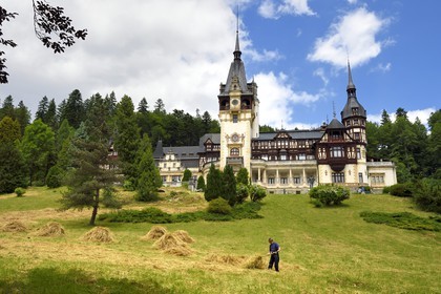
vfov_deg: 42.3
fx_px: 380
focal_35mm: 31
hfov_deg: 60.3
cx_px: 220
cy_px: 147
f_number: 13
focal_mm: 31
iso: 200
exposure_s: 1/250
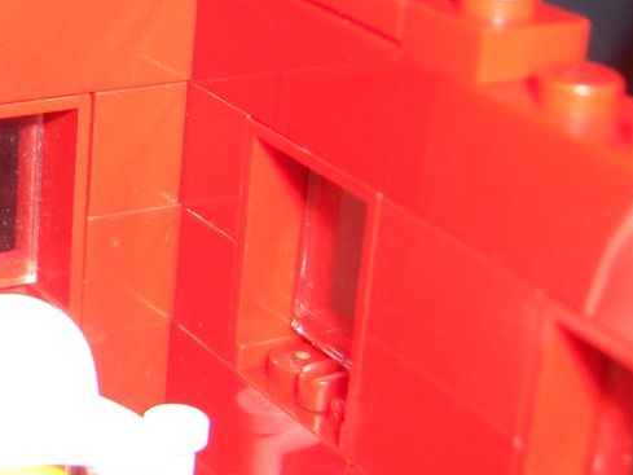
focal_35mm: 102
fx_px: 1866
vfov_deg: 14.5
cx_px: -41
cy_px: 351
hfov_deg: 18.6
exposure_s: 1/60
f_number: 4.8
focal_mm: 8
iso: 100
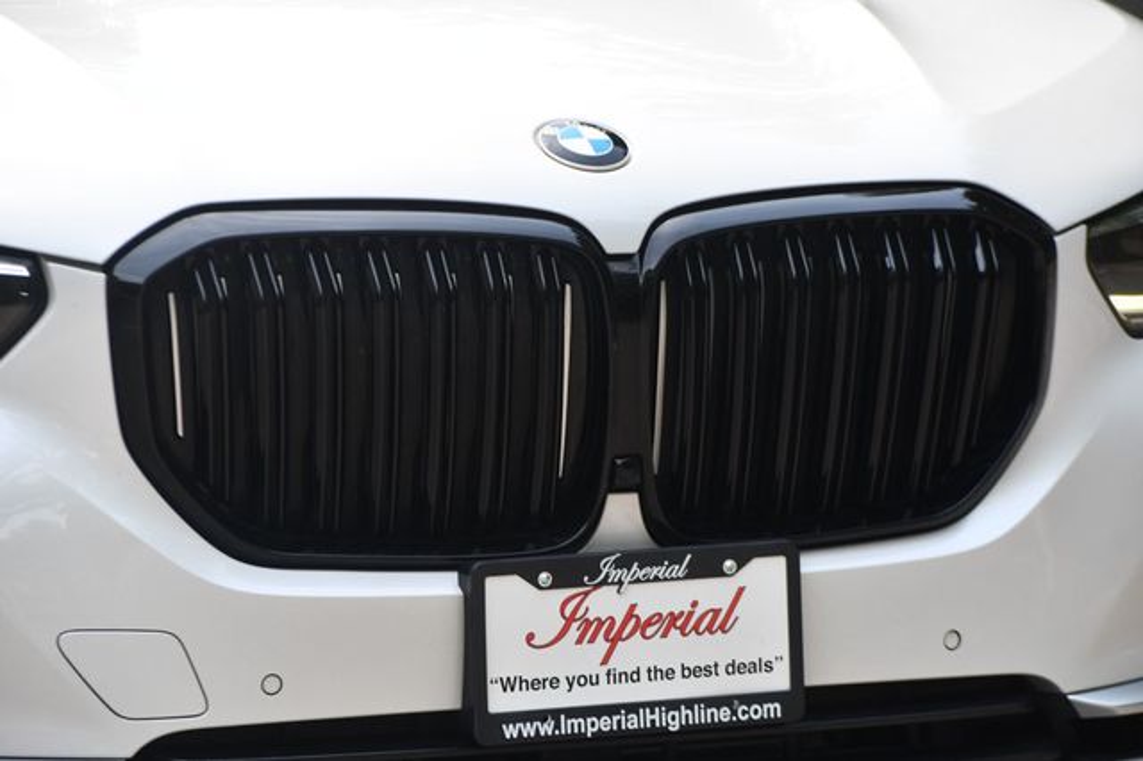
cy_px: 380
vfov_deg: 7.0
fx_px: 6188
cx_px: 572
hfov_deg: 10.6
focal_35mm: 195
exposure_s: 1/250
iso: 200
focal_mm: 130
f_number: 5.6
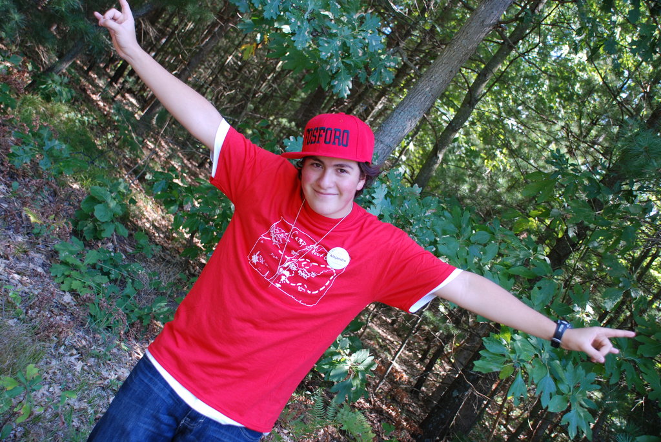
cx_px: 330
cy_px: 221
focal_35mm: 42
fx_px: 772
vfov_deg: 32.0
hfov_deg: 46.4
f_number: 4
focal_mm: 28
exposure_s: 1/50
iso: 200
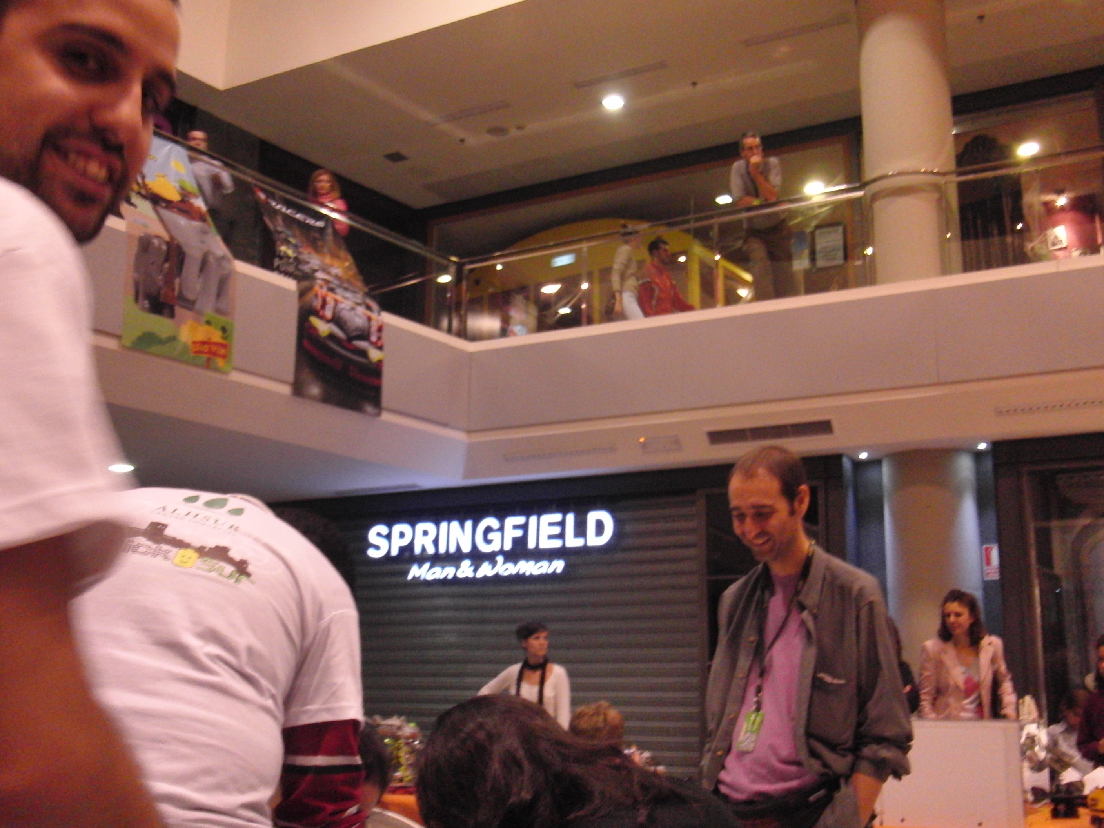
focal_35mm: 38
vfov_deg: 37.7
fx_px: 1212
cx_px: 552
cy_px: 414
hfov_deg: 49.0
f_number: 3.9
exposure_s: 1/25
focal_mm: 6.66
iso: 400
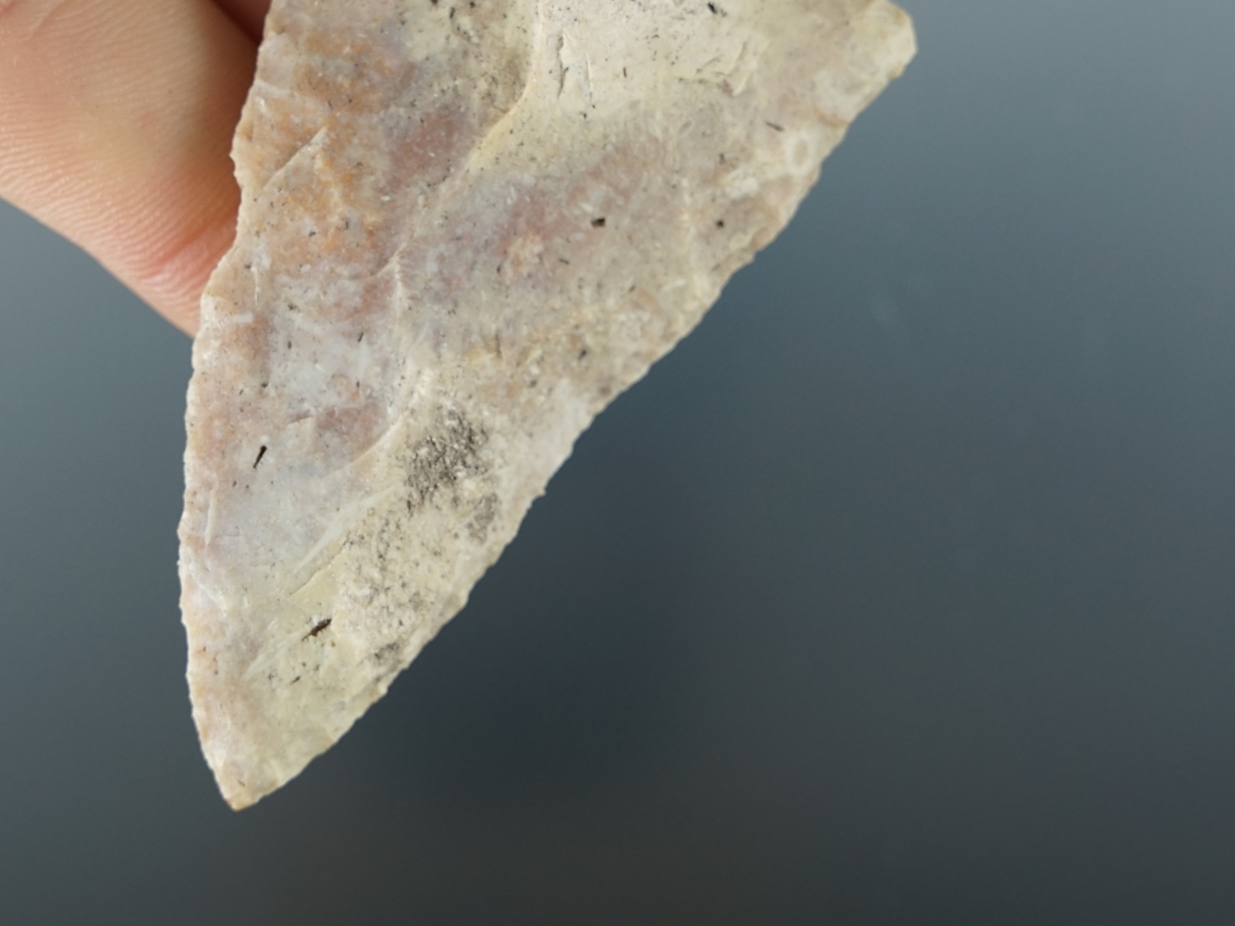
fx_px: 2844
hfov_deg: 24.5
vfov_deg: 18.4
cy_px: 258
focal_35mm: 80
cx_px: 495
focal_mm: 45.4
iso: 800
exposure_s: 1/125
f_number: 7.1
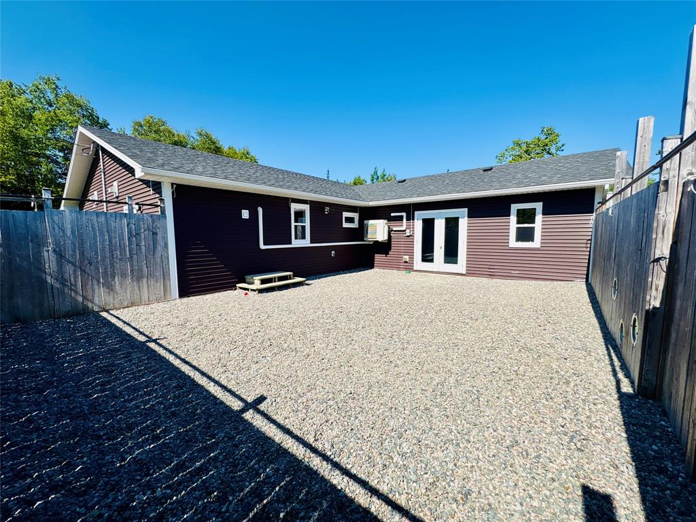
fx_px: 281
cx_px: 348
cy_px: 261
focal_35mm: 14
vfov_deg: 85.7
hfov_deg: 102.1
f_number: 2.2
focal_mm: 2.22
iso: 40
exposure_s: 1/1672
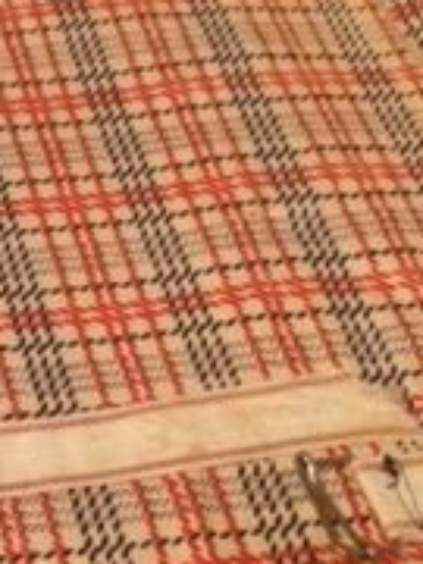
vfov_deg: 19.0
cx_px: -110
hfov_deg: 13.9
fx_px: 1678
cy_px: 207
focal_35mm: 103
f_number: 2.2
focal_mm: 4.15
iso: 500
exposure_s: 1/17
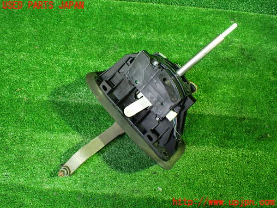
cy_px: 104
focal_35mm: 30
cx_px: 138
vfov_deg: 46.8
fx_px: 240
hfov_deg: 60.0
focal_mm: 5.4
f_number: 2.3
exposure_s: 1/30
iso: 800
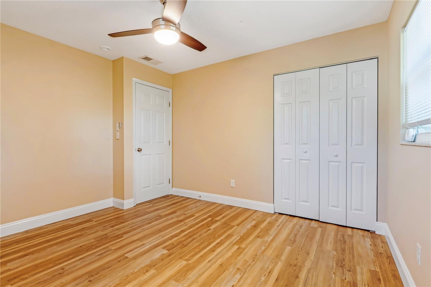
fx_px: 197
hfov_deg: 95.0
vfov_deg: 72.0
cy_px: 144
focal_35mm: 16
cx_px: 216
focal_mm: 11
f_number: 9
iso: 250
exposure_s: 1/60
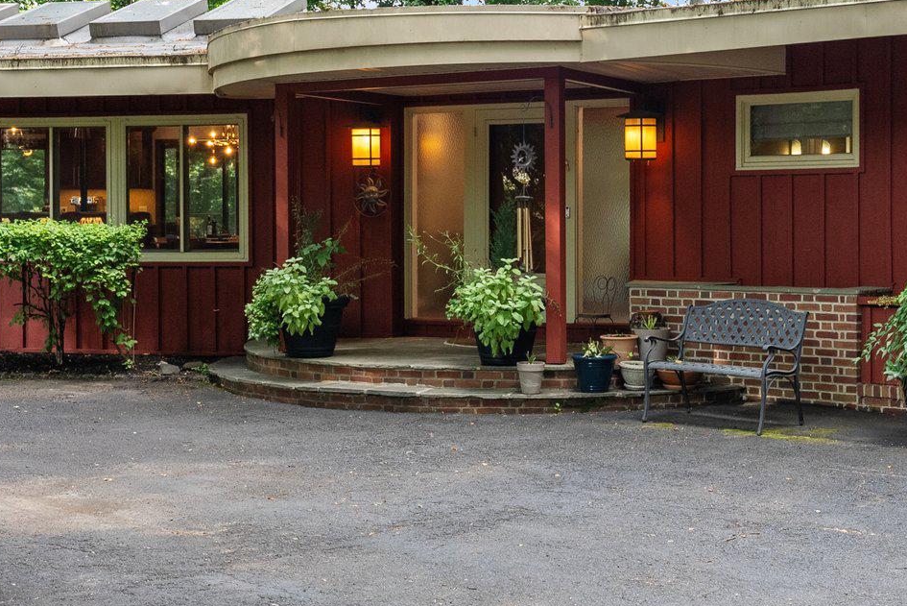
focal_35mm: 65
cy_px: 221
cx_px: 510
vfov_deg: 20.9
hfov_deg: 30.9
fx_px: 1638
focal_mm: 30
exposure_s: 1/30
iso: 1250
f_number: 11
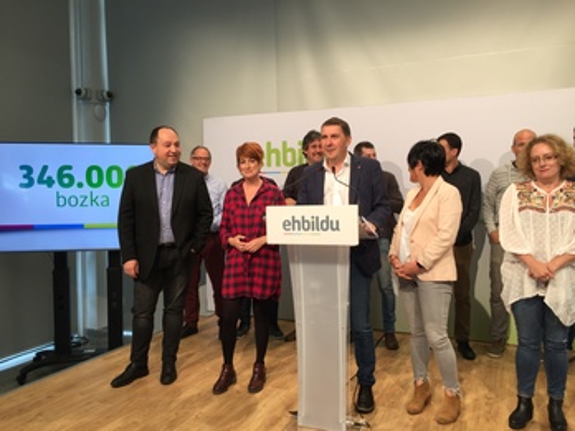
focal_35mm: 29
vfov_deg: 48.2
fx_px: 482
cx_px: 288
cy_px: 216
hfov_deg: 61.7
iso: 32
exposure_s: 1/50
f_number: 2.2
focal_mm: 4.15
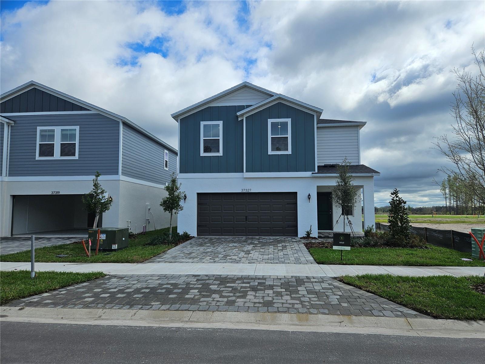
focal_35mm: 23
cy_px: 182
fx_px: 322
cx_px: 242
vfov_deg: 58.9
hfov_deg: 73.9
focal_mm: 5.4
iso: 25
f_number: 1.8
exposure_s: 1/3009
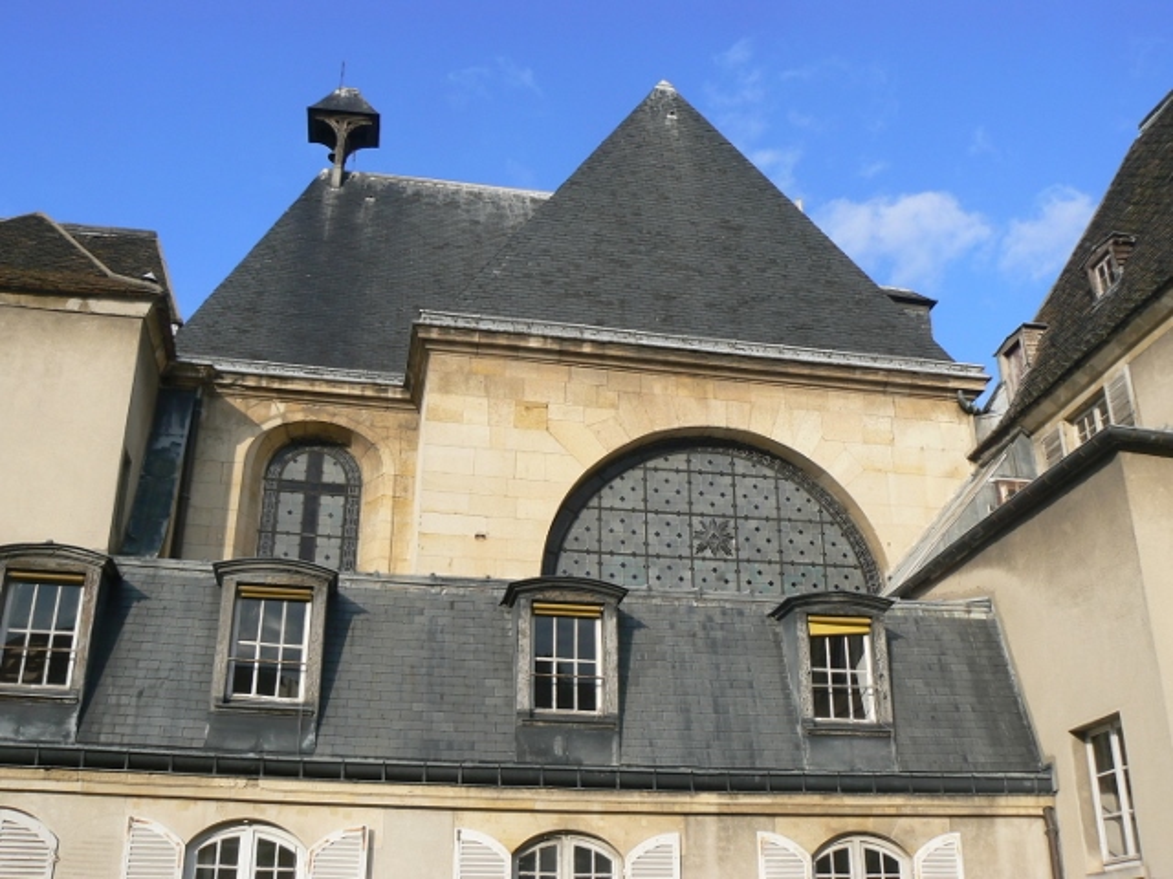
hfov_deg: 51.4
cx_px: 586
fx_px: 1220
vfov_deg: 39.7
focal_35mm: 36
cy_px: 440
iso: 80
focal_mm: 6
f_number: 5.6
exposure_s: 1/400
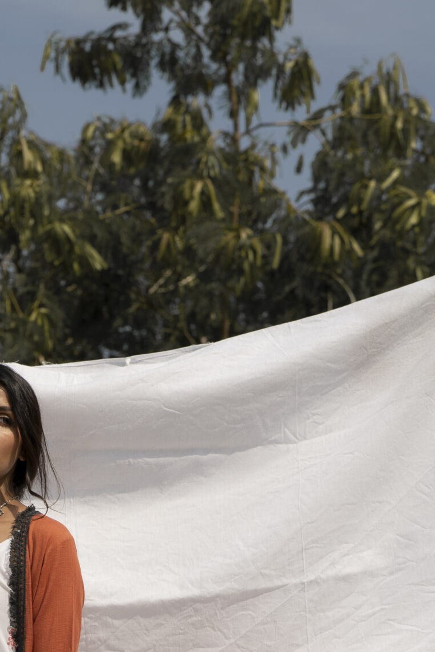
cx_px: 21
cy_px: 697
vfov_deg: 10.6
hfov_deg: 7.2
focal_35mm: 191
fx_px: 3460
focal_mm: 85
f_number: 5.6
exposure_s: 1/800
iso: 100
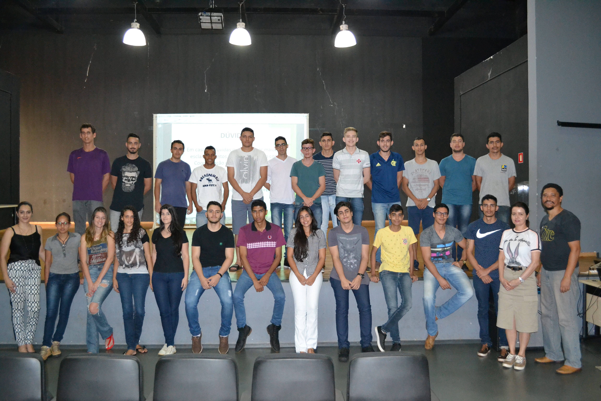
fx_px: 501
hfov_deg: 61.9
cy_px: 200
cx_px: 300
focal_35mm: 30
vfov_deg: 43.6
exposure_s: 1/60
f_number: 3.8
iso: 3200
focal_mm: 20
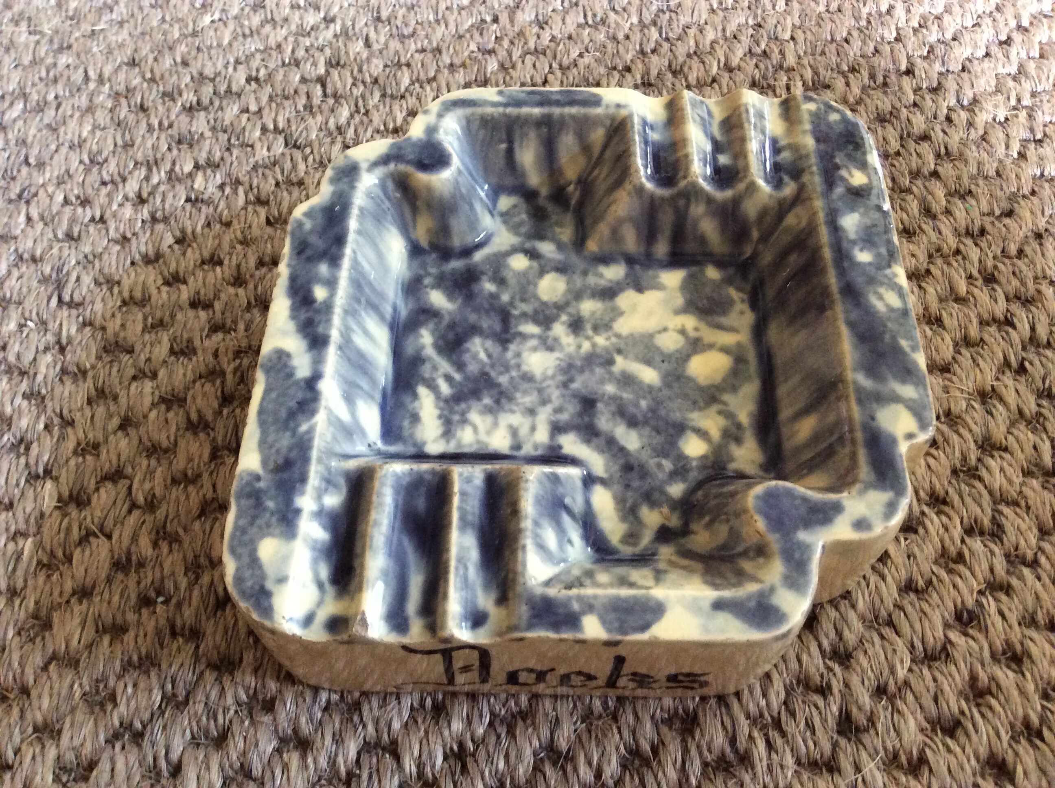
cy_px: 394
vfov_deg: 44.1
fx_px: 974
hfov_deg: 56.9
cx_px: 528
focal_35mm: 32
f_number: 2.4
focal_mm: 3.3
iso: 250
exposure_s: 1/20
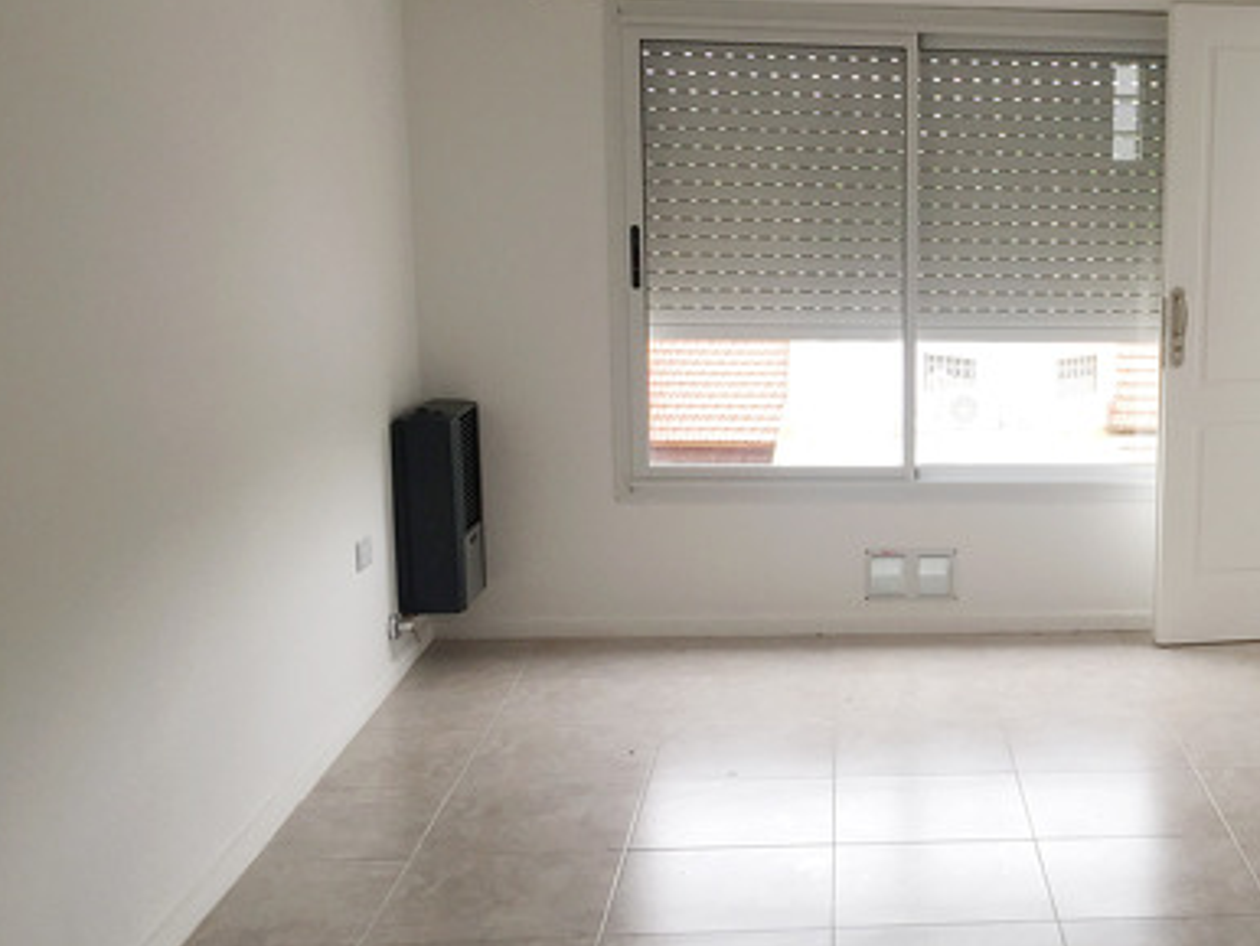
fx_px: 1821
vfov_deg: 29.1
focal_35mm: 50
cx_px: 1067
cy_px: 489
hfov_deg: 36.4
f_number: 2.2
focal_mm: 4.15
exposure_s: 1/100
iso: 32
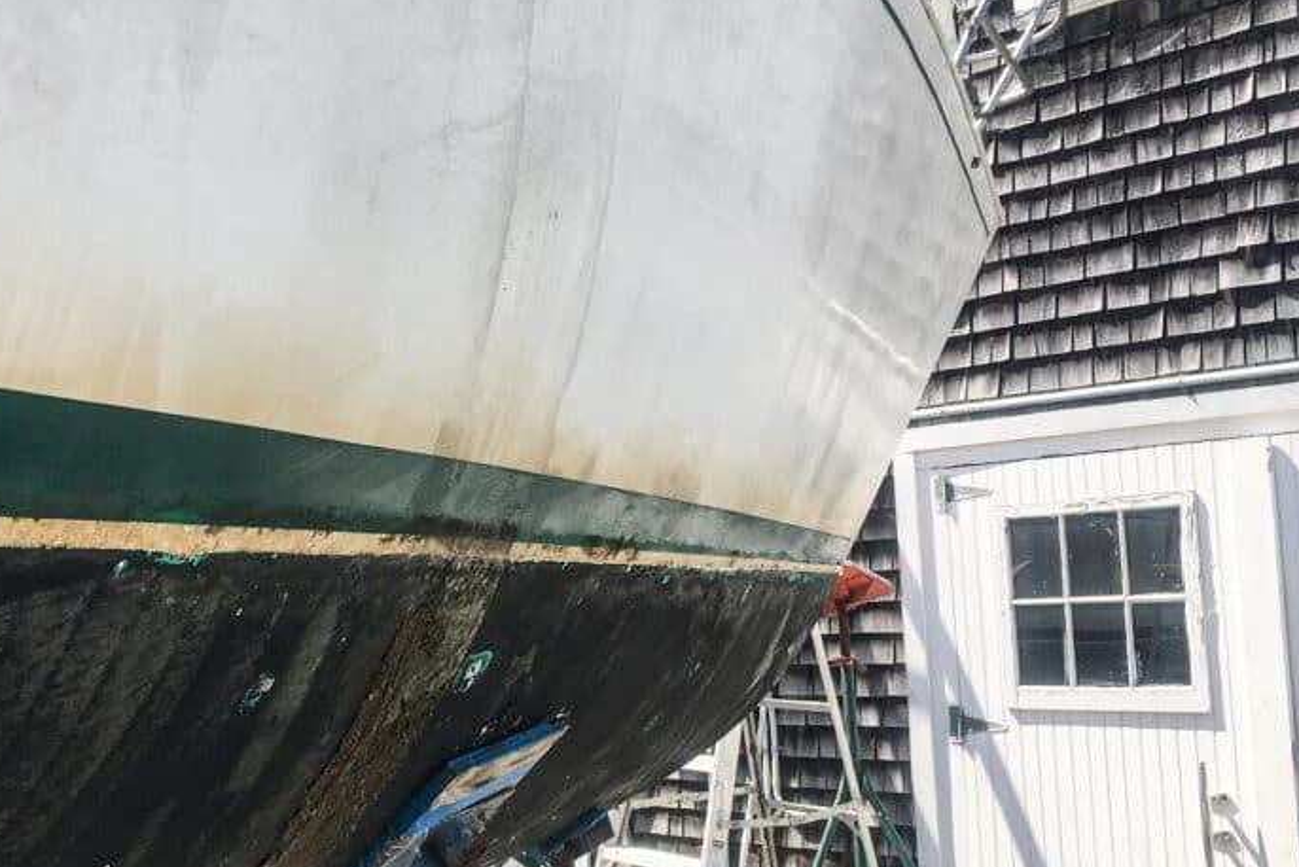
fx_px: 1624
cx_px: 456
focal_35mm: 45
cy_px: 504
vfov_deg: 29.8
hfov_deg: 43.1
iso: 25
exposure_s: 1/874
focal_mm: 4.15
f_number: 2.2
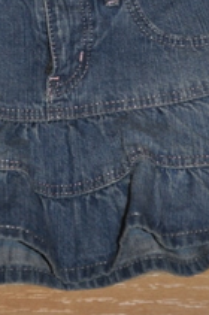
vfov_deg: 8.8
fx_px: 1992
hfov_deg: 6.0
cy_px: -151
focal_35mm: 228
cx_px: 65
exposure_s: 1/60
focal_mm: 50
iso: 800
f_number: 5
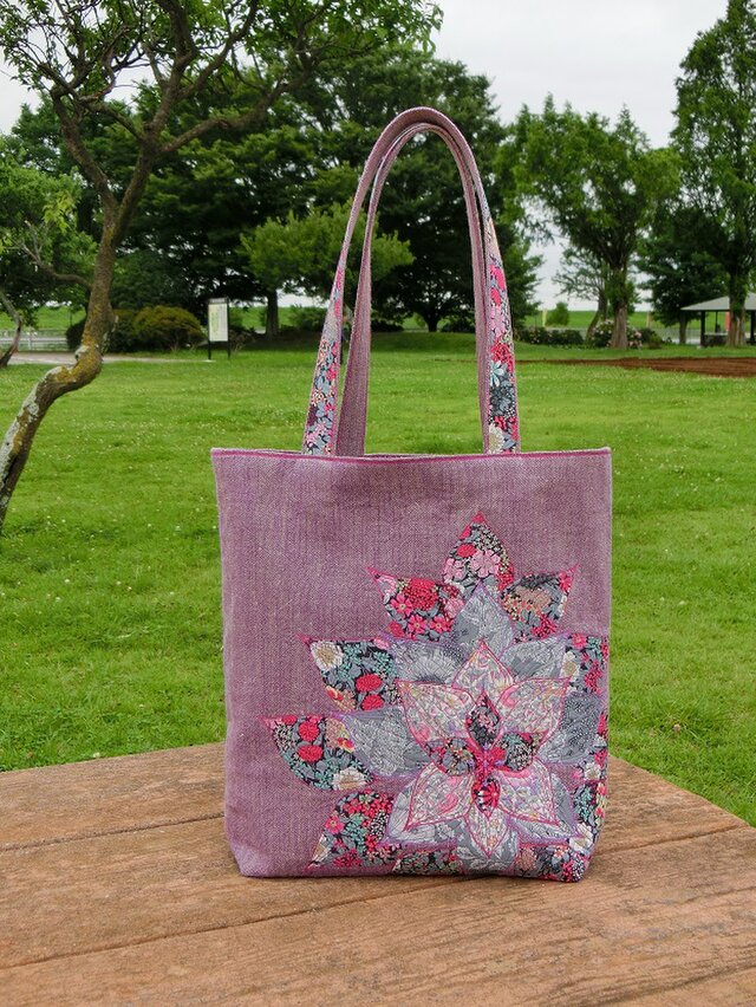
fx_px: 1309
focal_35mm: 45
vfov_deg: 42.1
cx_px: 378
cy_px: 504
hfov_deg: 32.2
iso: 80
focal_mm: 8
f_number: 4.4
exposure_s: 1/320
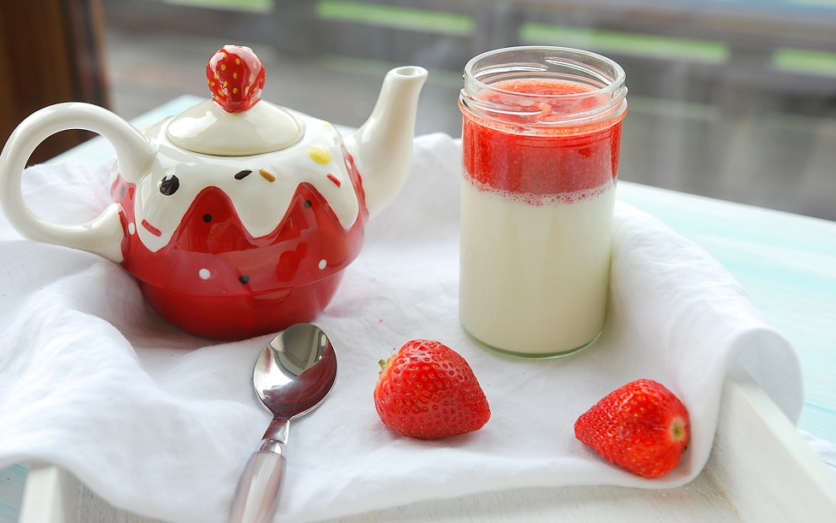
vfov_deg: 25.8
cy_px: 238
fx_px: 1139
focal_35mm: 50
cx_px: 410
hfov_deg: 40.3
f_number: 5
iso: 200
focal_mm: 32
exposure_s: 1/100
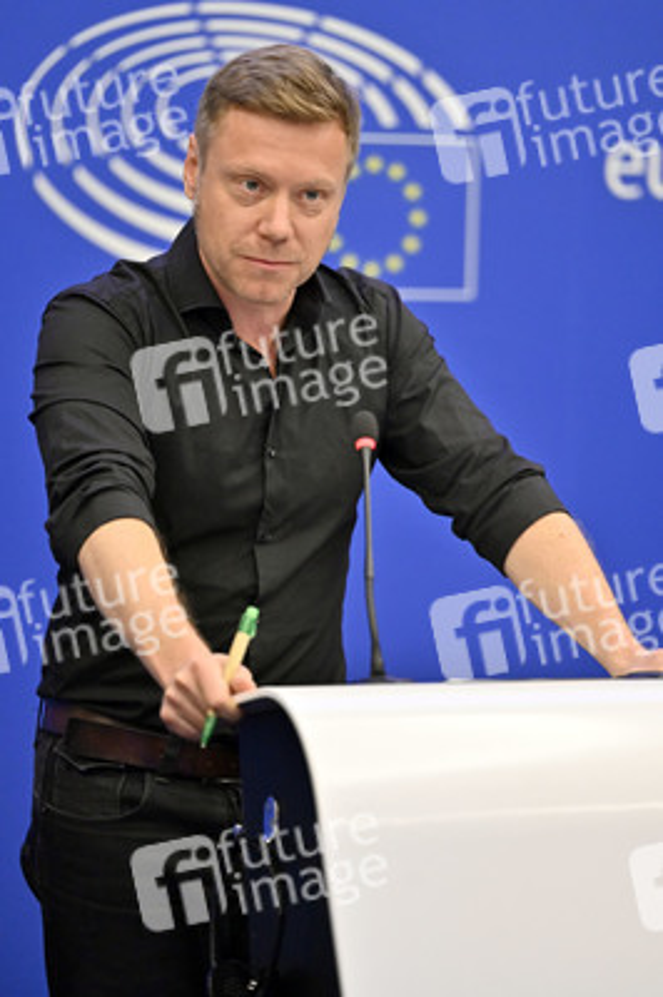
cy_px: 498
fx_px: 5534
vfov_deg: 10.3
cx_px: 332
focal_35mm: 200
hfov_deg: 6.9
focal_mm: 200
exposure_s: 1/640
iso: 4000
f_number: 2.8
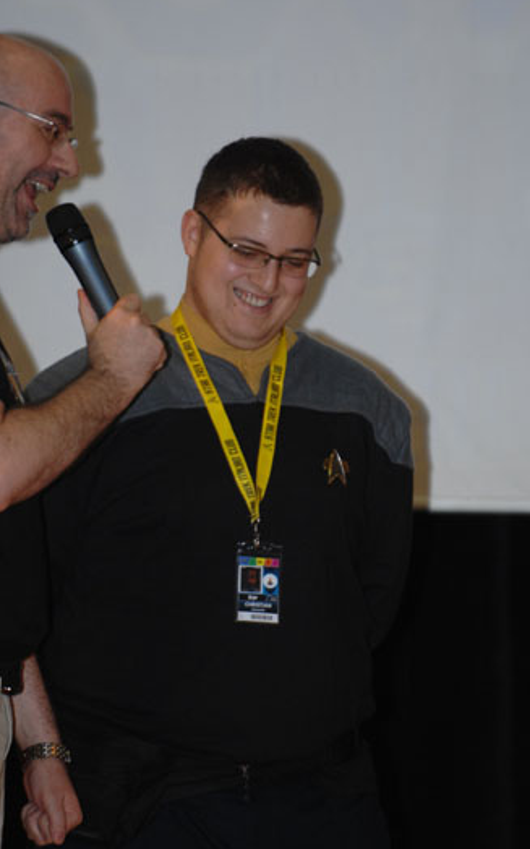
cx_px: 208
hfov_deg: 3.7
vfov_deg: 6.0
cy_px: 407
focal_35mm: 352
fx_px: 8144
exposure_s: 1/125
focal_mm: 200
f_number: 2.8
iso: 400
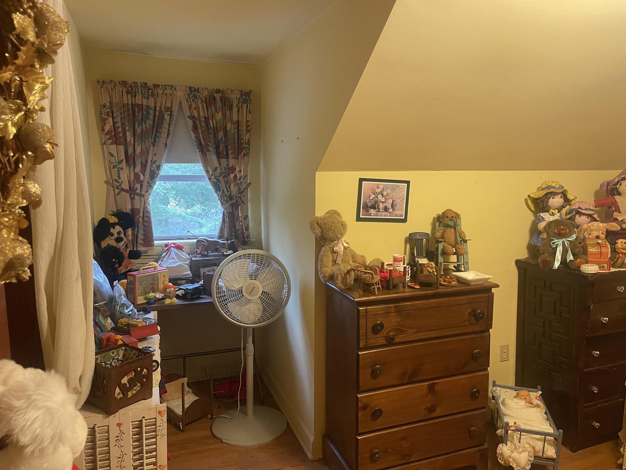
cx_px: 313
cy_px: 235
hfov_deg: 69.4
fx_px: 452
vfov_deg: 54.9
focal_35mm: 25
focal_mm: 5.1
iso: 400
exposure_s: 1/60
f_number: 1.6
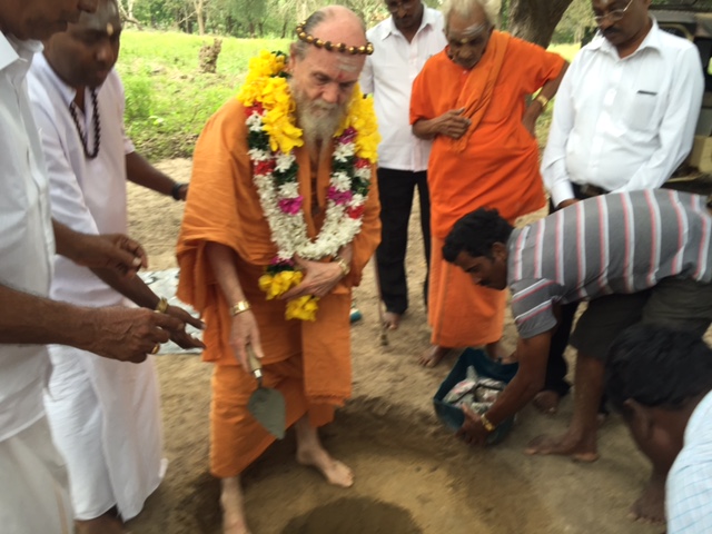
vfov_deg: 48.2
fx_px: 596
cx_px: 356
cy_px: 267
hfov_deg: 61.7
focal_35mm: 29
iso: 40
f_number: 2.2
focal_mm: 4.15
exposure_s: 1/60
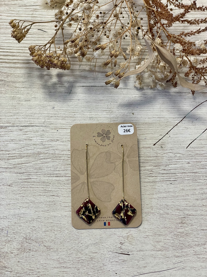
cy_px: 138
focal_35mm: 52
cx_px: 104
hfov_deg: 28.0
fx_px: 415
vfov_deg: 36.8
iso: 160
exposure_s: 1/100
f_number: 2
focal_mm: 6
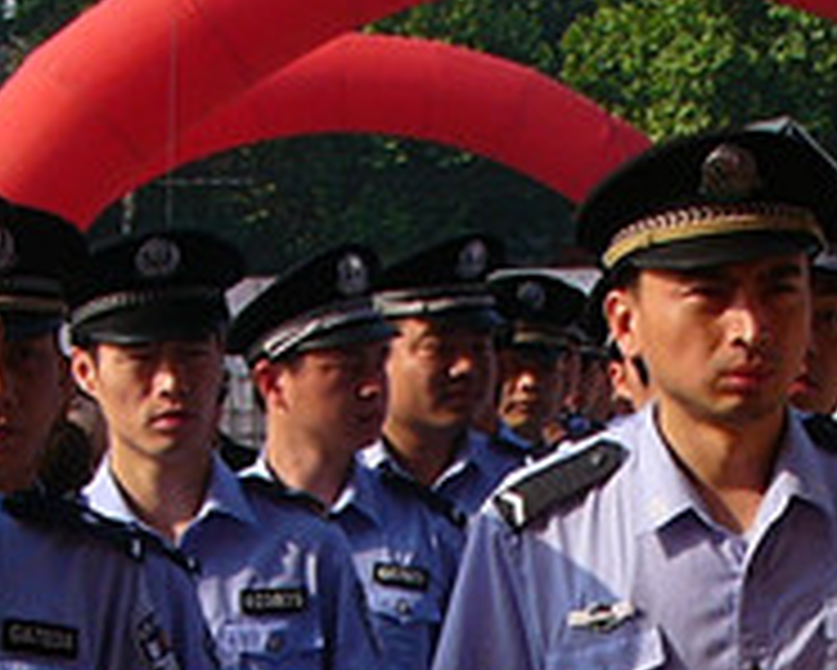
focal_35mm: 151
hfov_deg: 12.8
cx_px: 526
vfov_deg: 10.1
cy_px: 825
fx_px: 3743
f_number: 4
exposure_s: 1/500
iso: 50
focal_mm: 6
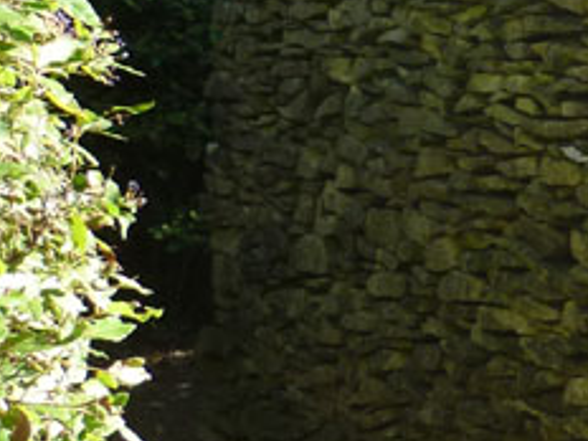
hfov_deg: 15.6
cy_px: 157
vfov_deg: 13.0
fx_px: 1936
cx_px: 933
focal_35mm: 114
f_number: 2.8
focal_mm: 5.5
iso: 80
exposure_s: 1/160
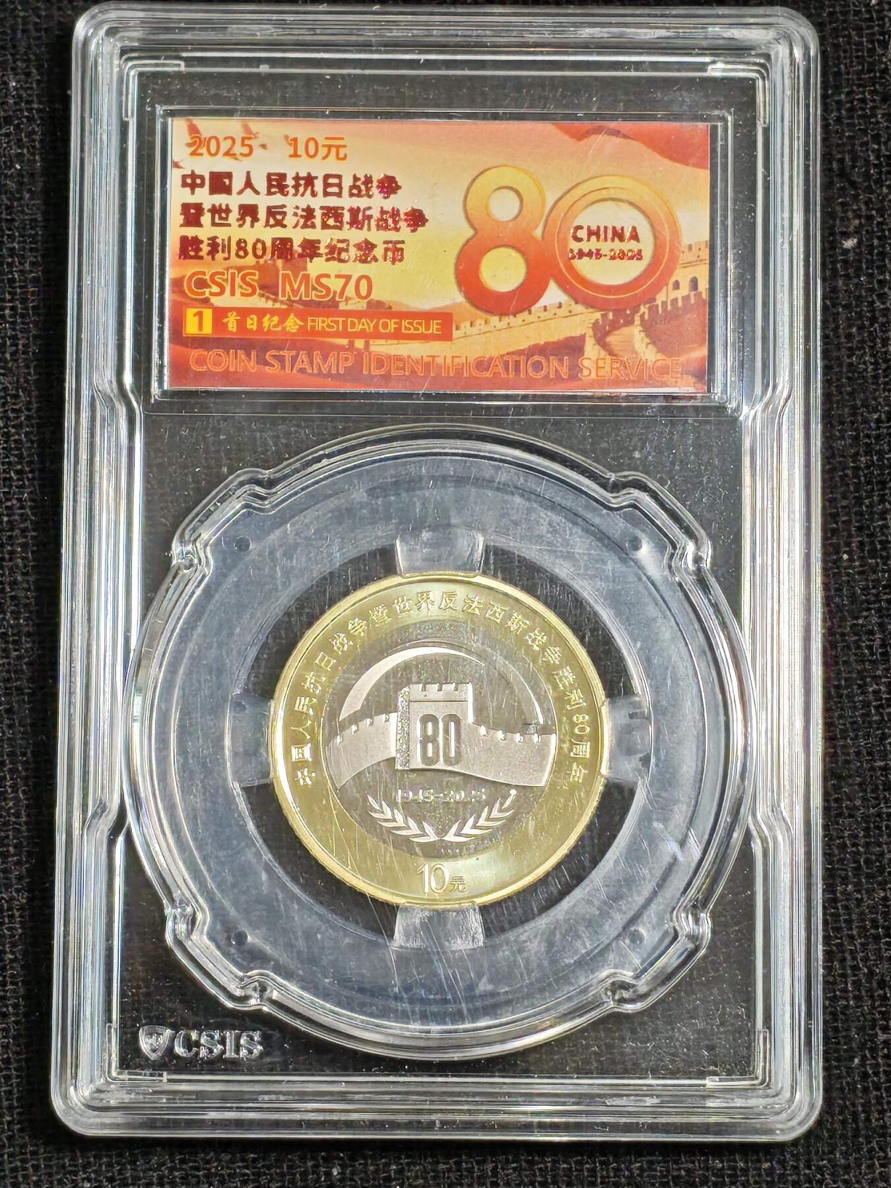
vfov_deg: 16.4
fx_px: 4118
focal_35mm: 120
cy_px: 594
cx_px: 446
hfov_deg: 12.3
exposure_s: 1/926
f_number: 1.5
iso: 50
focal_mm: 4.94
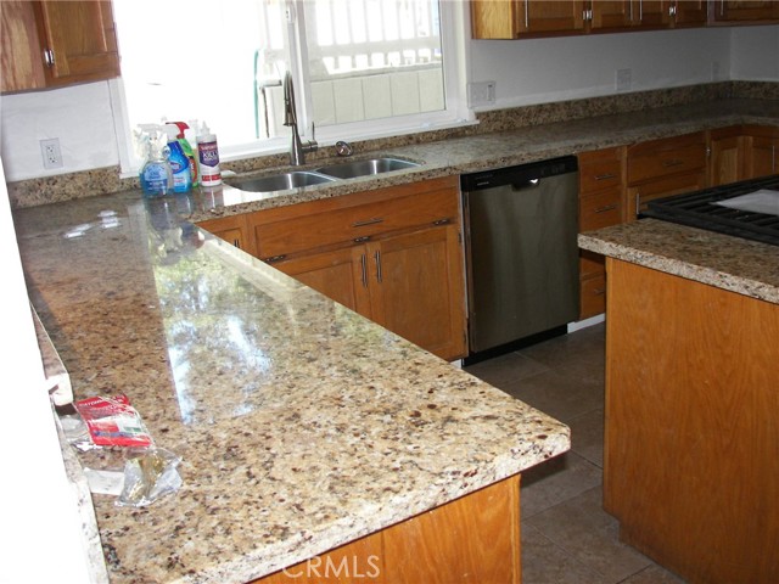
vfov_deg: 39.7
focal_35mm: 36
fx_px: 810
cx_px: 390
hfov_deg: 51.4
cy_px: 292
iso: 100
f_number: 2.8
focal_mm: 6
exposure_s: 1/30
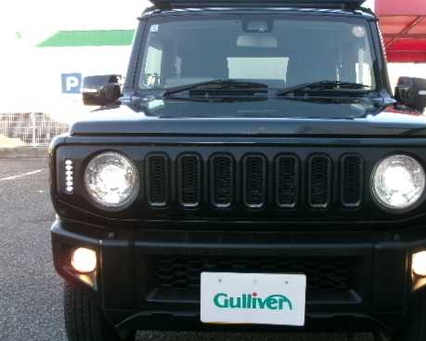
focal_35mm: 49
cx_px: 252
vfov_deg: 30.8
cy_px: 173
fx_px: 618
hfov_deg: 37.9
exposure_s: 1/70
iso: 100
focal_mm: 6.4
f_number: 4.5
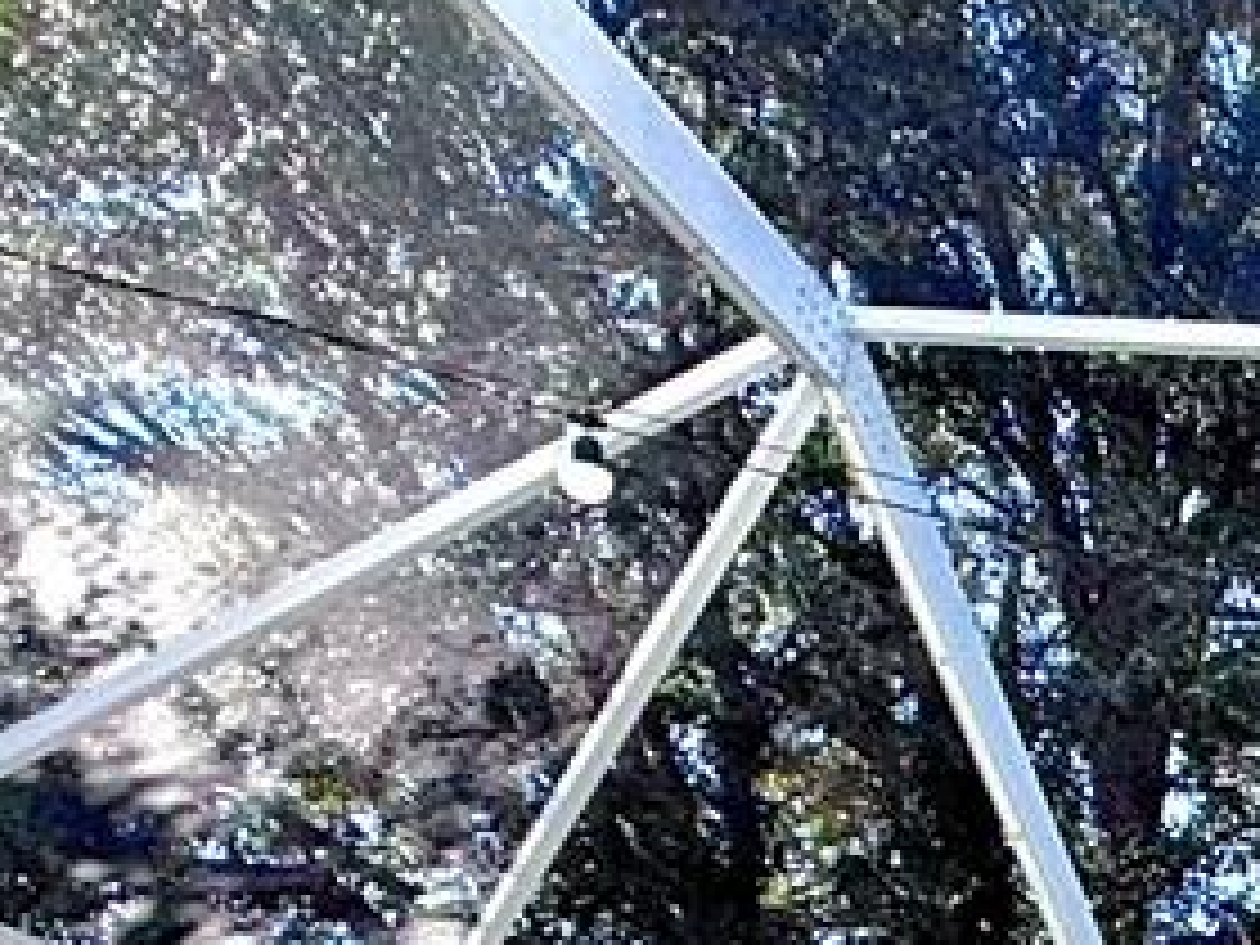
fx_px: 2912
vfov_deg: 15.6
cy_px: 1746
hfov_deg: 18.1
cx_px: 2412
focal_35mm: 80
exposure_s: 1/545
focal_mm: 2.22
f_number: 2.2
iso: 64
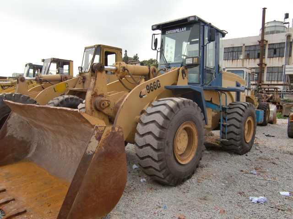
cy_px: 110
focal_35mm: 28
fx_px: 237
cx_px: 146
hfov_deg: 63.4
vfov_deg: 49.7
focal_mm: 4.9
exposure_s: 1/640
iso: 64
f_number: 2.6
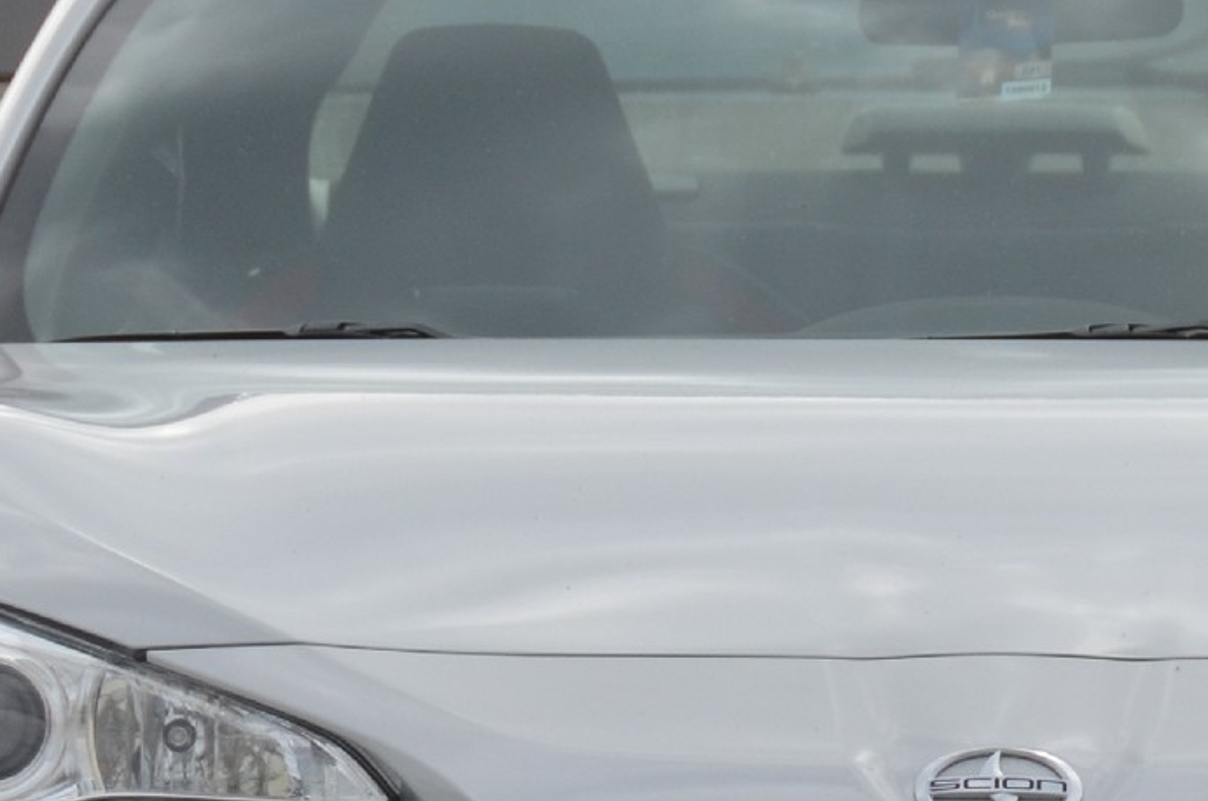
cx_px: 1040
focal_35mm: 922
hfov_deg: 2.2
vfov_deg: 1.5
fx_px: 30881
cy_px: 775
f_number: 6.3
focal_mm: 170
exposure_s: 1/1600
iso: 400
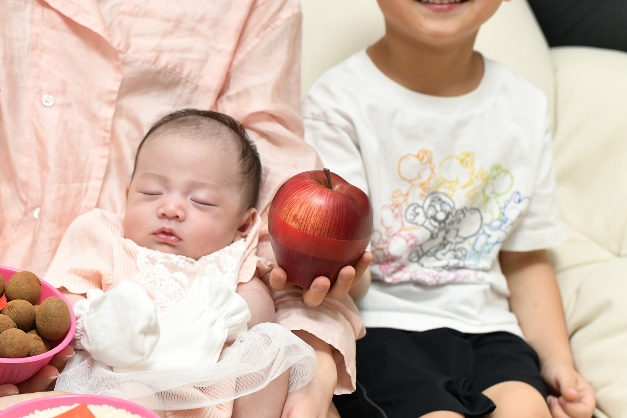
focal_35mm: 60
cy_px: 319
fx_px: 1045
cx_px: 164
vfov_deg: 22.4
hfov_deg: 32.8
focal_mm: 35
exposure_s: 1/200
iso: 2000
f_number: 4.5
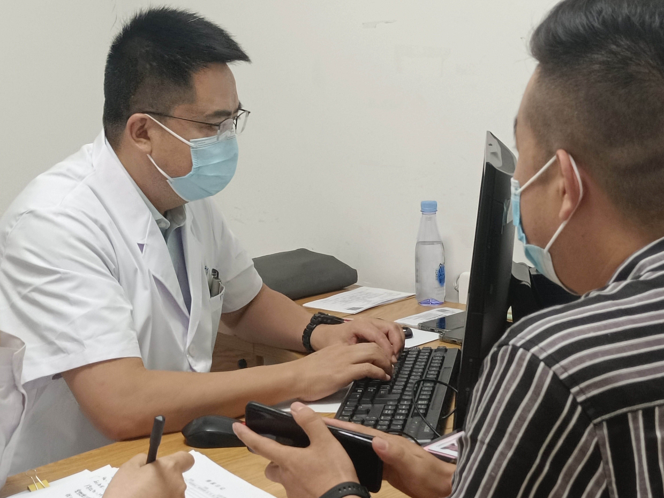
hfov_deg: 33.2
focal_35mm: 58
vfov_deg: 25.2
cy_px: 249
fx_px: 1113
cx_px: 332
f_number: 1.79
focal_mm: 4.71
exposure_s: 1/33.3
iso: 1013
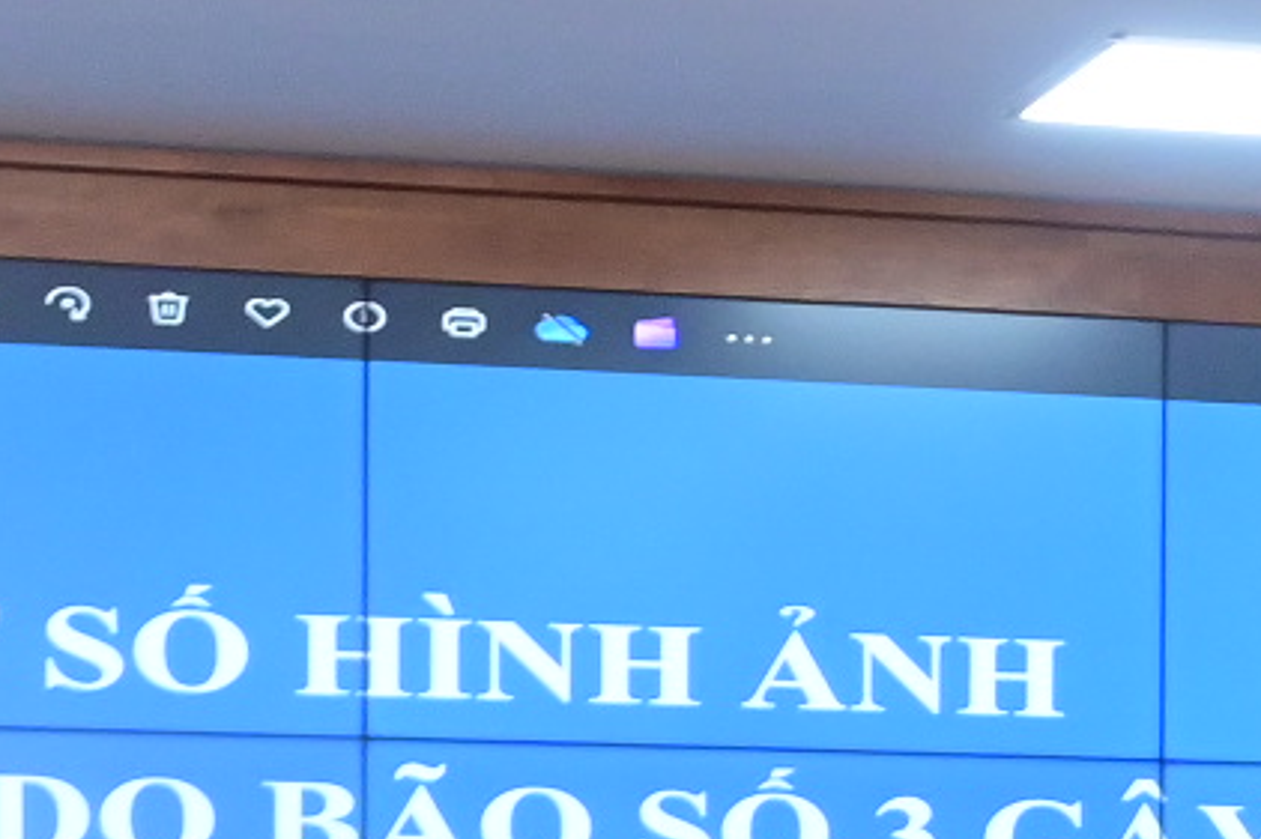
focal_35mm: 168
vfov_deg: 8.0
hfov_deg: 11.8
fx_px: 5882
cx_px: 1757
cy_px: 1191
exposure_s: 1/200
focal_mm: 24
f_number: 4.5
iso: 1600
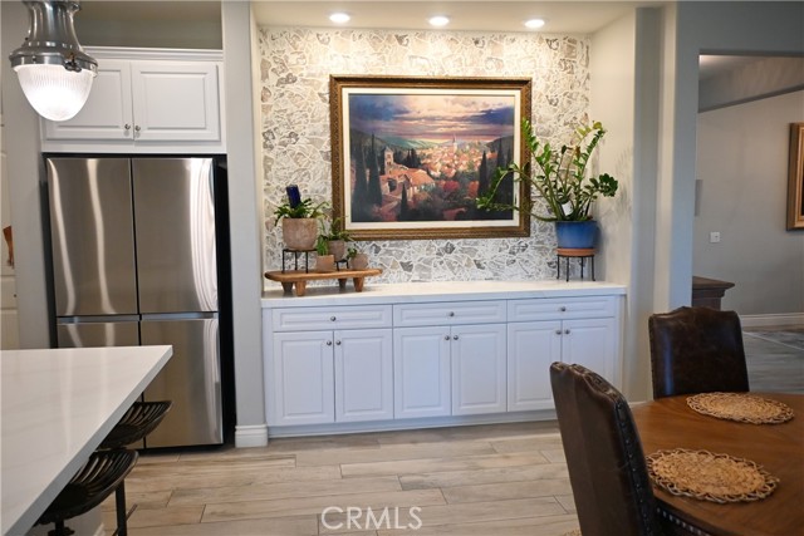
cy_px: 268
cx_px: 402
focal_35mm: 30
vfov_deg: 43.6
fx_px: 670
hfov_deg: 61.9
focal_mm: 20
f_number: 3.8
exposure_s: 1/125
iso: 640
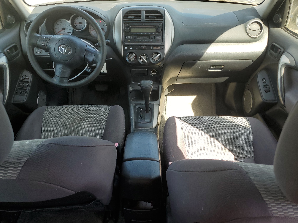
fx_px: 224
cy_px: 112
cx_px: 149
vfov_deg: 53.1
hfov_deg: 67.3
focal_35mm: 26
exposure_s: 1/303
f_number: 1.5
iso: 50
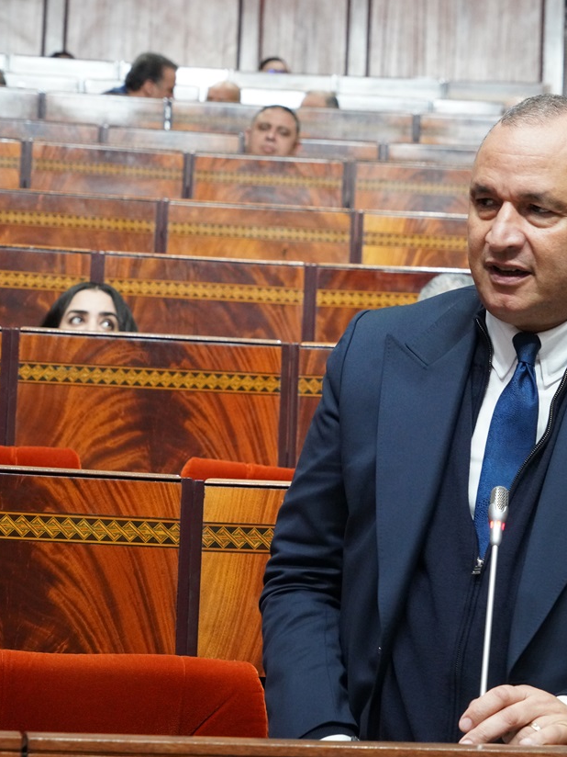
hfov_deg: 12.0
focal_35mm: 123
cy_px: 378
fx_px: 2686
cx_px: 527
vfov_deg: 16.0
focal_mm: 85
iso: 5000
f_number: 9
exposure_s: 1/60
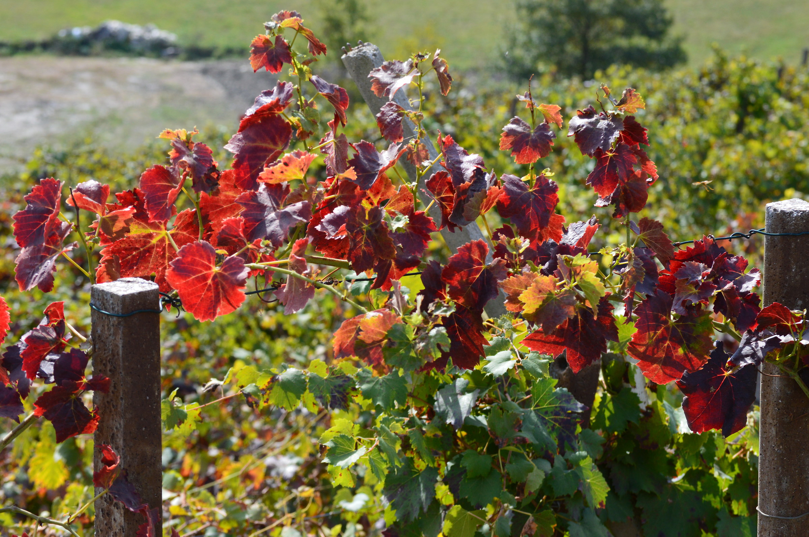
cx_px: 404
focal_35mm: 129
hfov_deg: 15.9
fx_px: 2896
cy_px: 268
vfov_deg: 10.6
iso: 400
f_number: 10
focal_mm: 86
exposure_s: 1/320
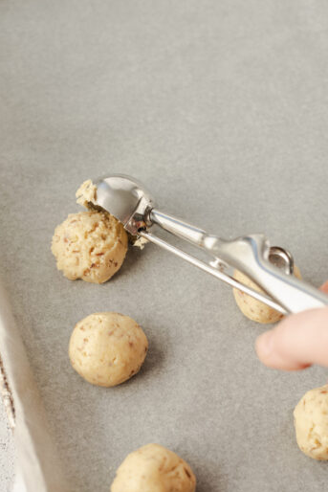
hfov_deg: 18.7
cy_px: 327
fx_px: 997
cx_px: 124
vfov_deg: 27.5
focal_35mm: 73
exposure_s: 1/125
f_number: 4.5
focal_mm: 50
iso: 100
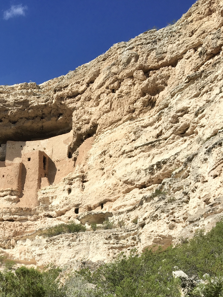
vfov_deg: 38.2
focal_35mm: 48
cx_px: 39
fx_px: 412
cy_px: 239
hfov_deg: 29.5
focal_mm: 4.15
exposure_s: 1/2137
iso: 25
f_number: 2.2
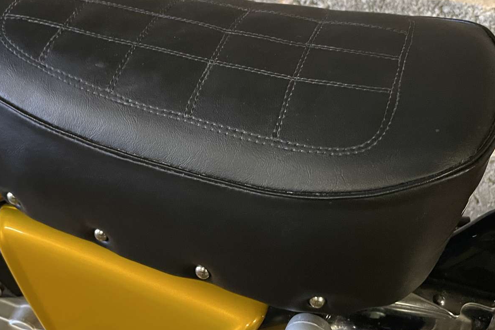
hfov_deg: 42.7
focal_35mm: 46
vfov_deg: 29.2
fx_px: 632
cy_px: 137
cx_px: 230
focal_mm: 4.2
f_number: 1.6
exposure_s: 1/33
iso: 640
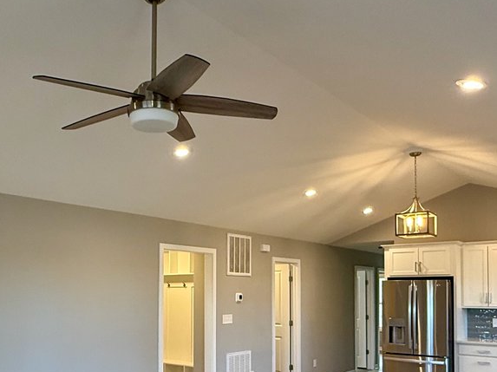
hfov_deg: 49.7
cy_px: 280
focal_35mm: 37
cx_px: 191
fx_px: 531
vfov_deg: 37.7
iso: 250
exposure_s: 1/120
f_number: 2.2
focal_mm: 2.22
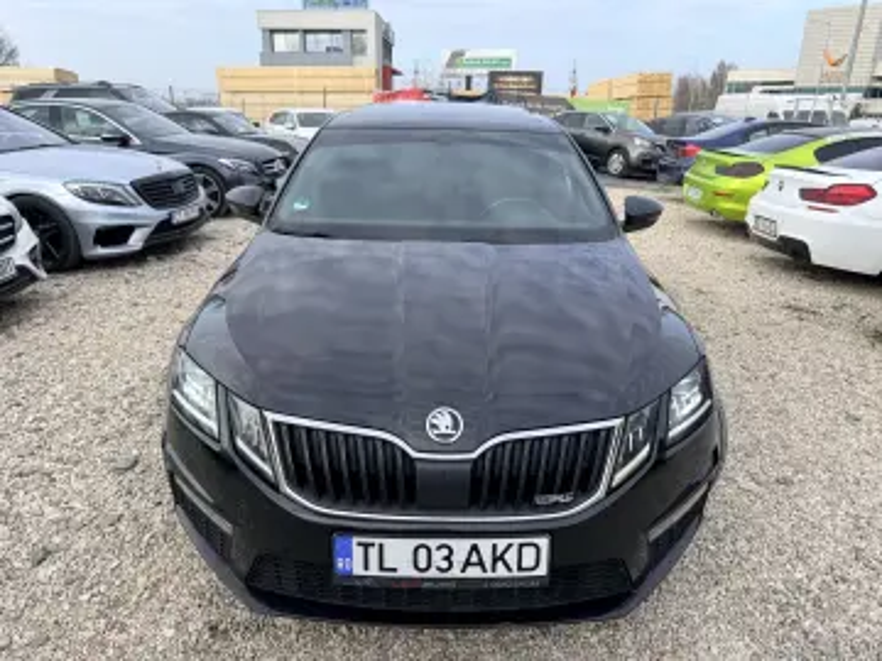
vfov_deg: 56.8
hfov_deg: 71.6
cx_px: 441
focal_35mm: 24
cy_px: 330
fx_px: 612
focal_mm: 6.76
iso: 80
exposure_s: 1/920
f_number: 1.78
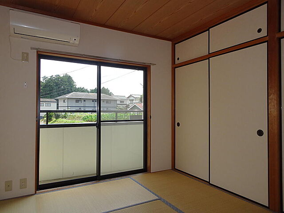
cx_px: 142
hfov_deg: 71.6
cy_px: 106
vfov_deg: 56.8
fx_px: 197
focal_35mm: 24
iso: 80
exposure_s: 1/250
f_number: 3.5
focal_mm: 4.1
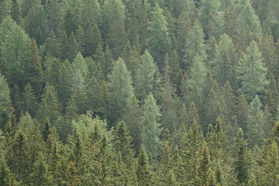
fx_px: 2191
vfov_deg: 4.8
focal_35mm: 283
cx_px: 213
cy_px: 96
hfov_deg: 7.3
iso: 100
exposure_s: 1/125
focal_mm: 120
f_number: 5
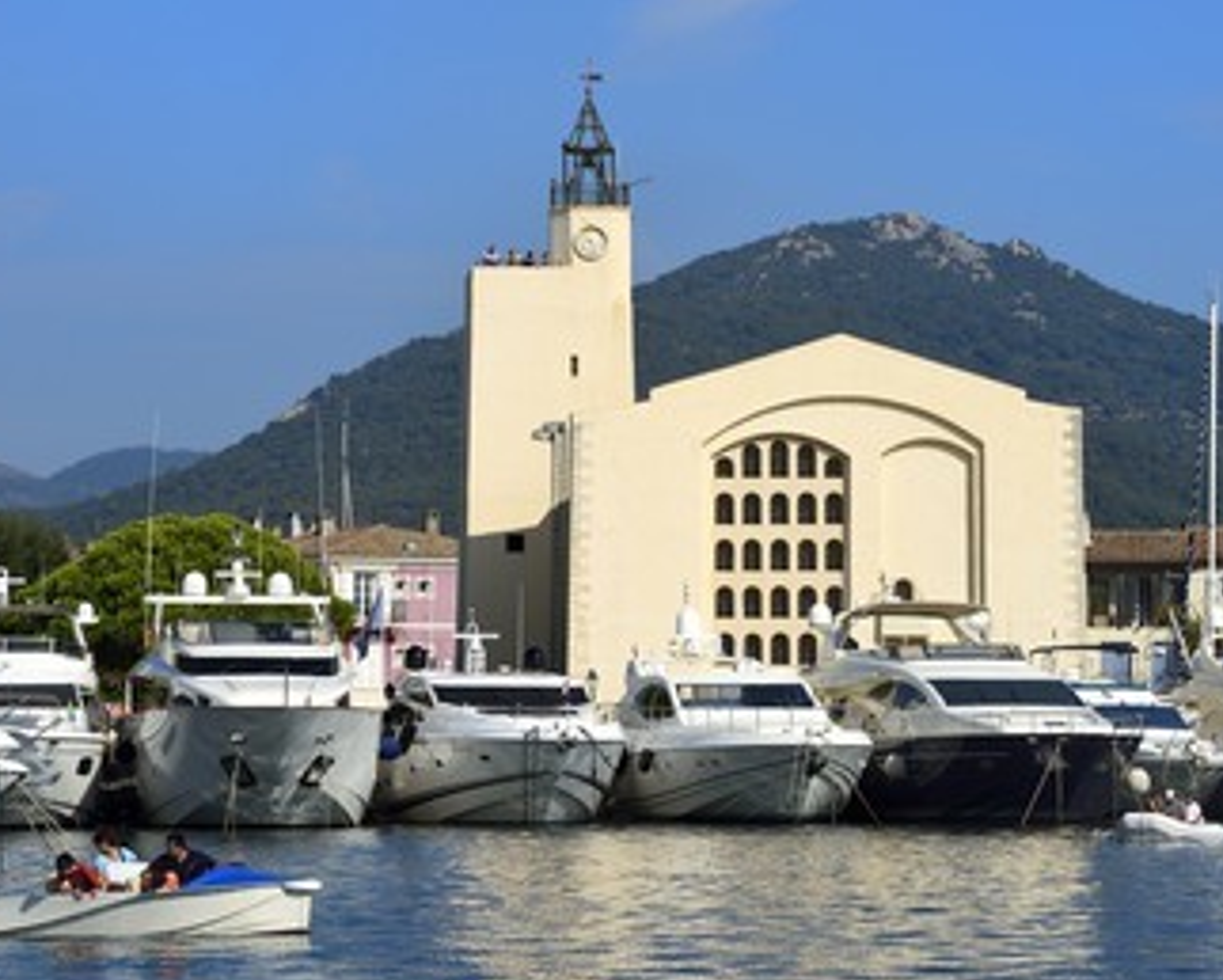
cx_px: 684
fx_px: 5541
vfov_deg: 10.1
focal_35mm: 153
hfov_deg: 12.6
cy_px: 528
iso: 200
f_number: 14
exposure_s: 1/320
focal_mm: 125
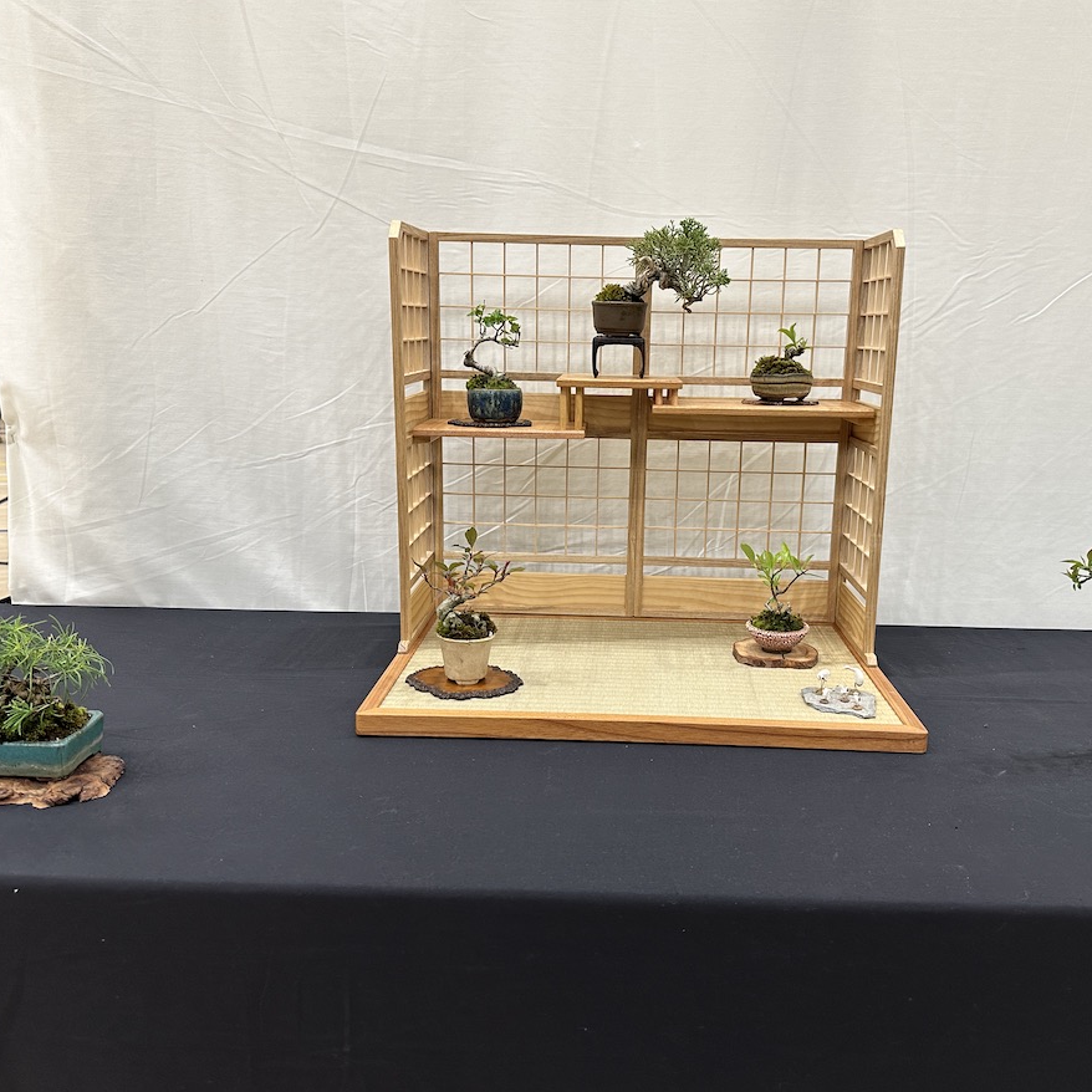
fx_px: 1035
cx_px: 595
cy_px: 539
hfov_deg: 55.5
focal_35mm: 29
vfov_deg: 55.6
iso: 160
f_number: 1.78
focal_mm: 6.86
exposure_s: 1/121
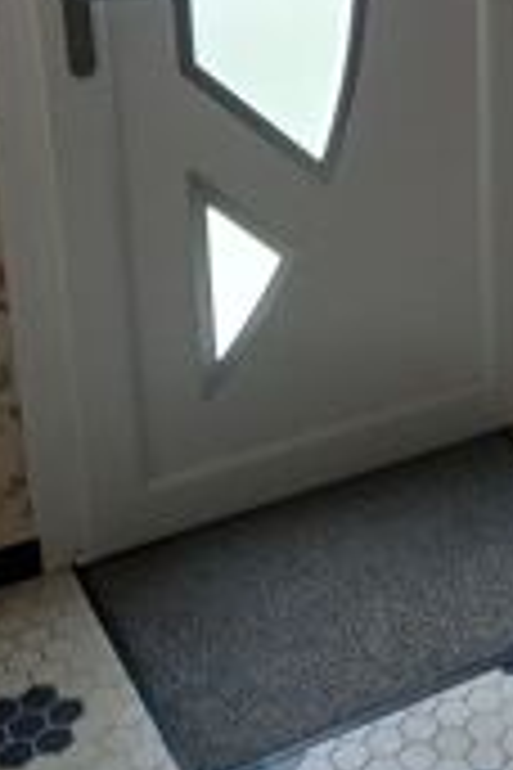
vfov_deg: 29.6
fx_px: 1389
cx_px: 400
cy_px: 65
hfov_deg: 20.7
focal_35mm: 65
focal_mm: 4.6
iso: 200
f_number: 2
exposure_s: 1/25
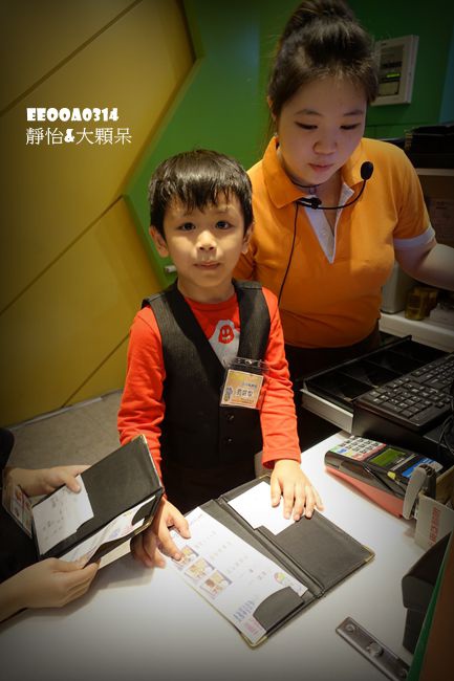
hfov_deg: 53.1
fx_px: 454
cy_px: 340
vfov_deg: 73.8
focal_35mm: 24
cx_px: 227
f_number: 1.8
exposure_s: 1/30
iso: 160
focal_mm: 8.8
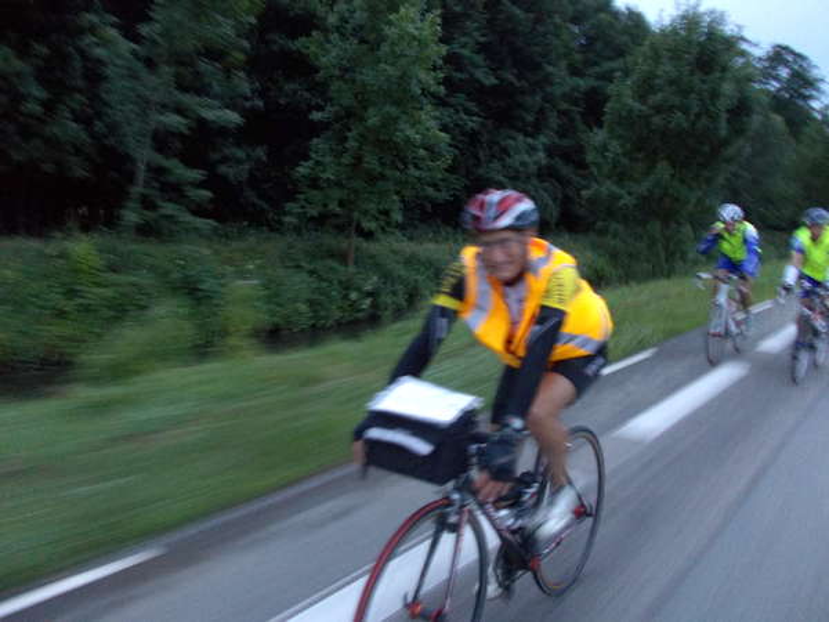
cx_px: 414
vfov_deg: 49.7
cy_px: 311
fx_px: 671
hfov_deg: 63.4
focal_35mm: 28
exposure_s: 1/20
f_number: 2.7
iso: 200
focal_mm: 4
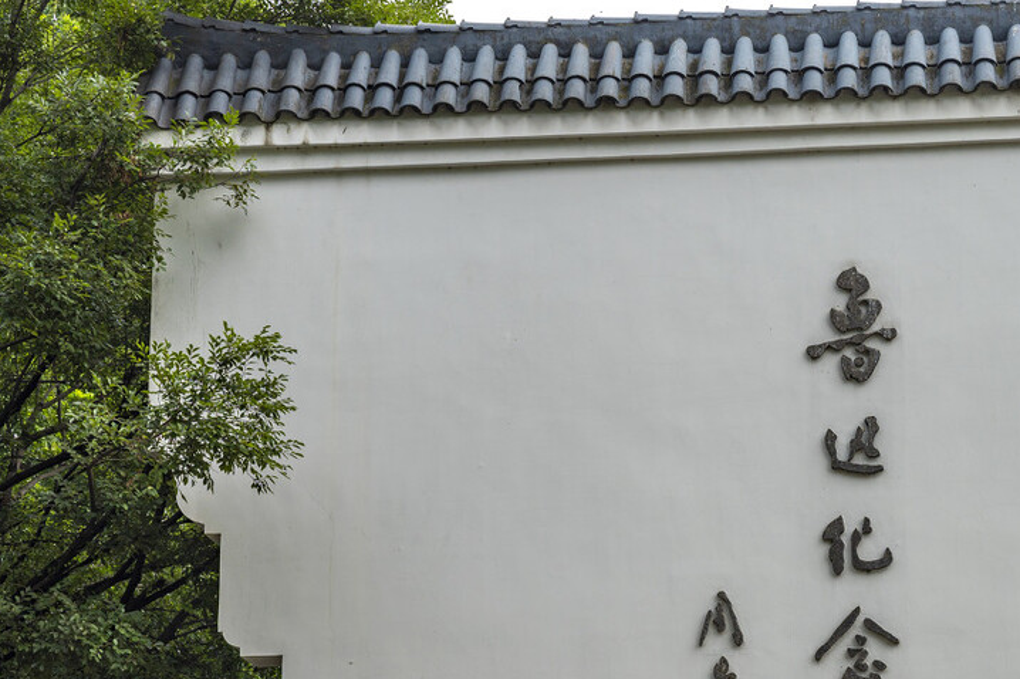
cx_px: 604
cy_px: 384
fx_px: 3030
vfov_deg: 12.8
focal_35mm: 107
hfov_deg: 19.1
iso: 100
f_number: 5.6
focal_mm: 64
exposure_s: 1/1000
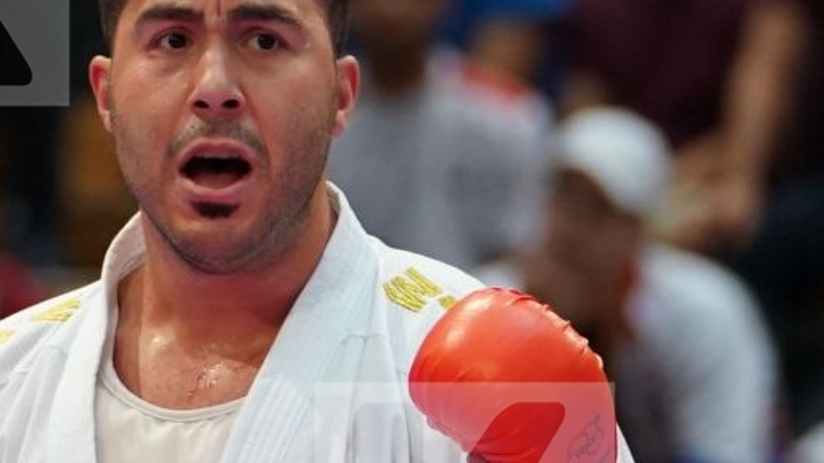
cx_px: -80
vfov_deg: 1.6
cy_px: 529
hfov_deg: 2.8
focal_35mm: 762
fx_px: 16649
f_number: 2.8
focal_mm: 138
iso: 2000
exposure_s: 1/1000
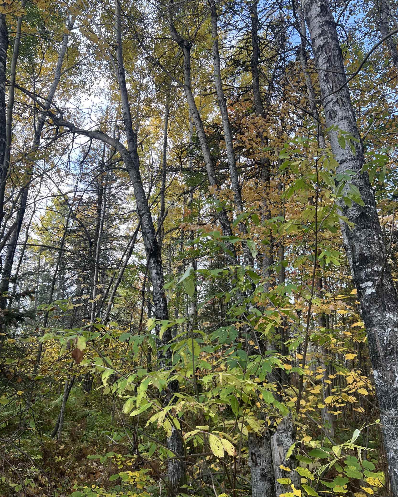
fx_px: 412
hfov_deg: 51.5
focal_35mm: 28
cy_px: 241
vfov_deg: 62.2
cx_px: 195
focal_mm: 5.7
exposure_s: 1/237
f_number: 1.5
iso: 40
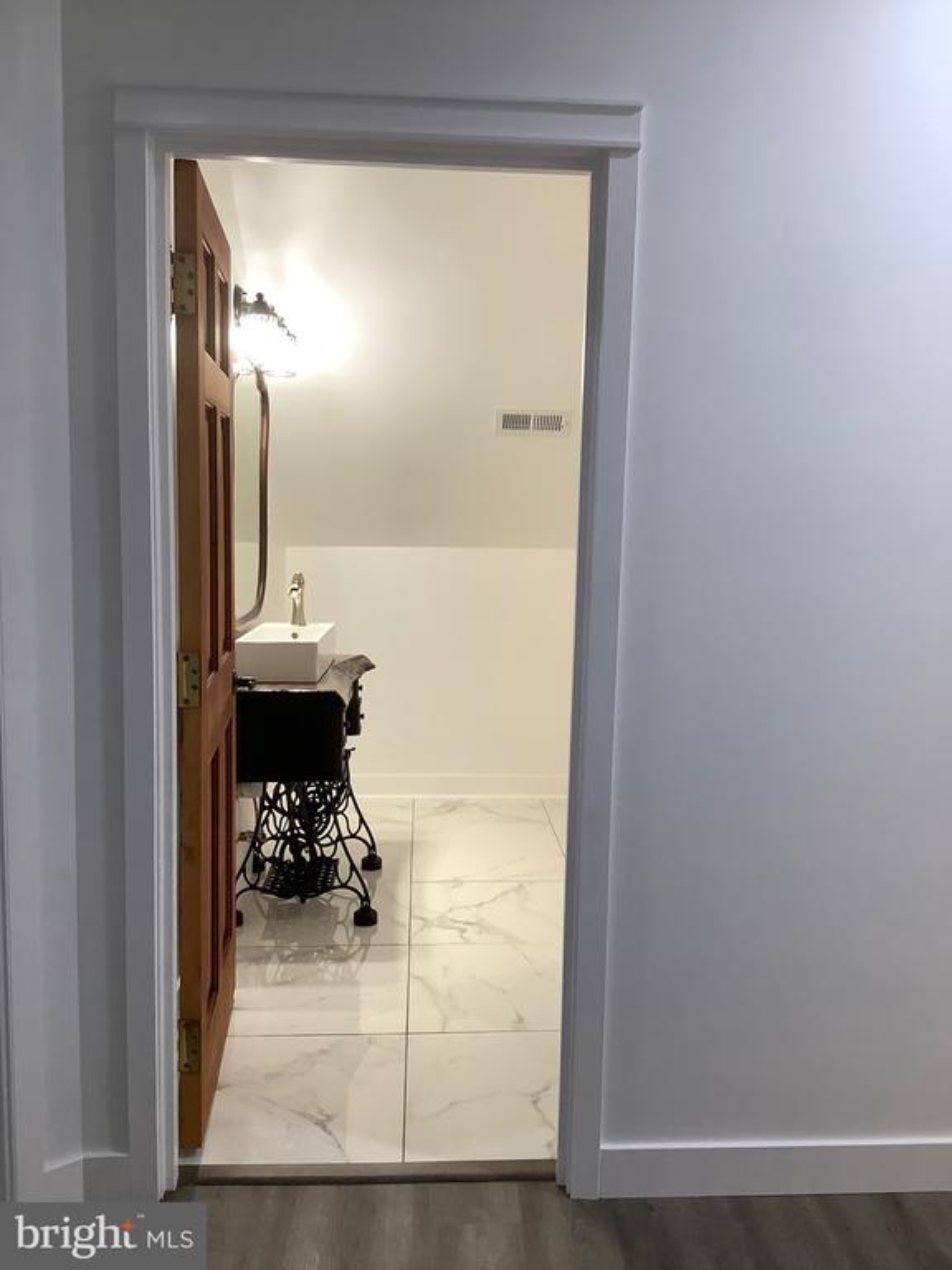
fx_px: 1137
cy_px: 635
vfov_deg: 58.4
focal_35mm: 31
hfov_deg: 45.4
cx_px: 476
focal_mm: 3.3
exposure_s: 1/60
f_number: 2.4
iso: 125
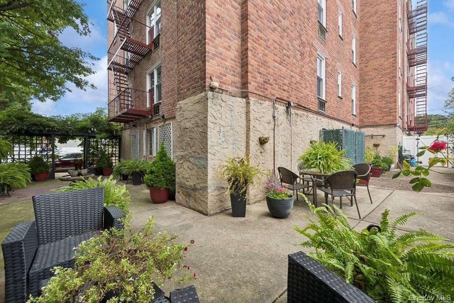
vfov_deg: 81.3
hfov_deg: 104.2
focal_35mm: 14
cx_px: 227
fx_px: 177
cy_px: 152
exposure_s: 1/30
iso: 100
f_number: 11
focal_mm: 14
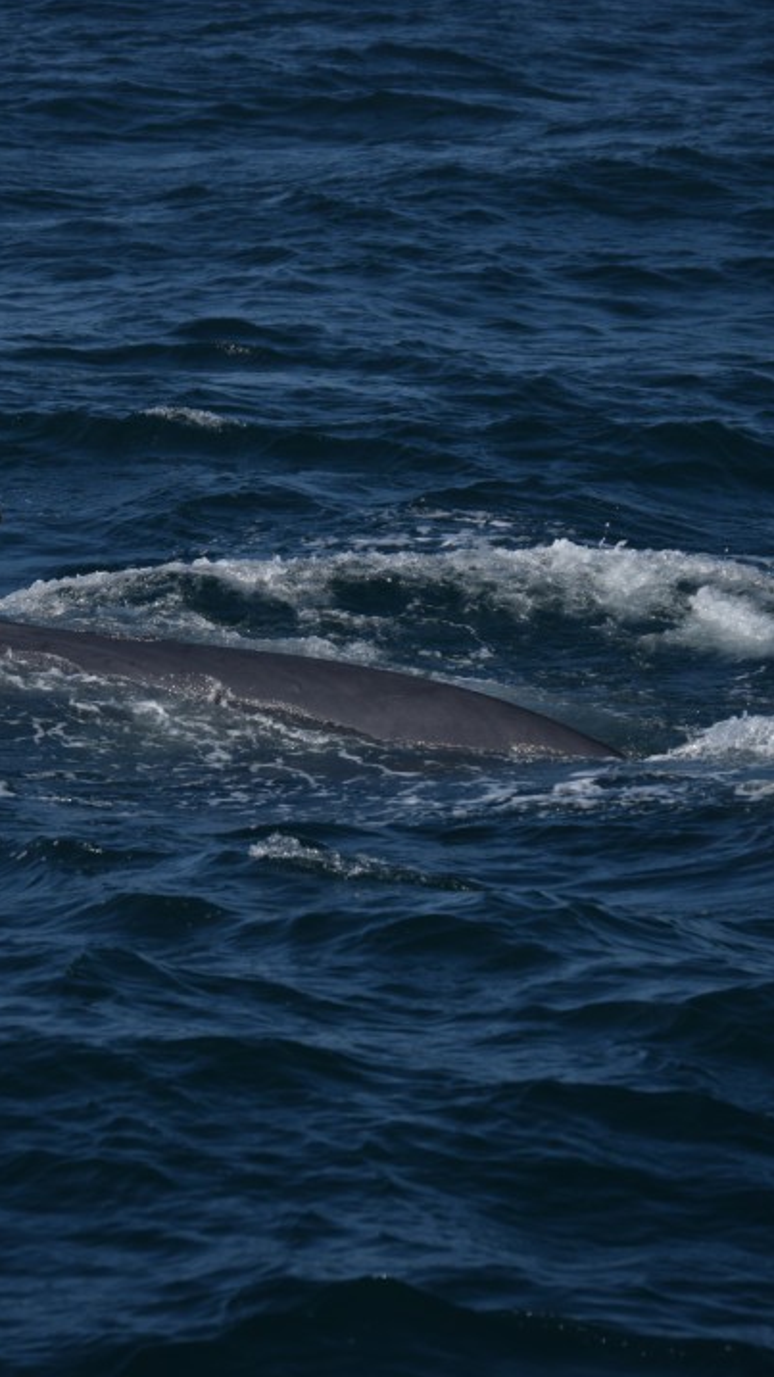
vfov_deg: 7.6
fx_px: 10368
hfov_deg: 4.3
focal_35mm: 284
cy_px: 688
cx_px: 263
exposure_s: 1/4000
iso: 200
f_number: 4.8
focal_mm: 120
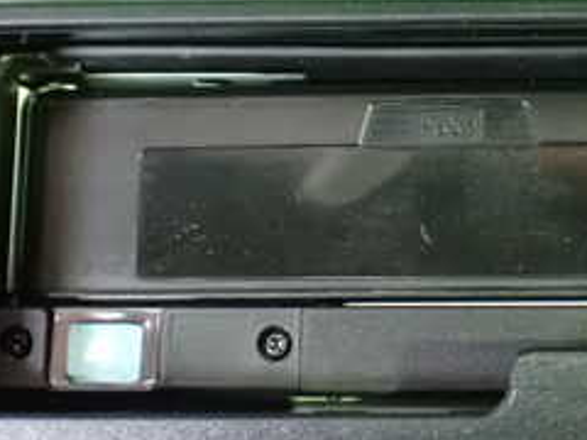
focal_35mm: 75
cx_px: 450
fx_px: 1272
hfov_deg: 25.6
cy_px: 198
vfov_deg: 19.6
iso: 1600
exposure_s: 1/30
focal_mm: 5.4
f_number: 2.3
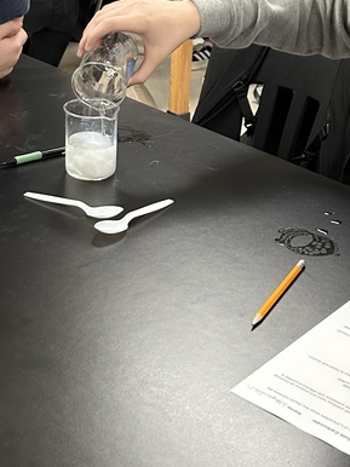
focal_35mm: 69
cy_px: 166
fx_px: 931
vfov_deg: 28.0
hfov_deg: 21.1
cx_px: 82
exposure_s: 1/60
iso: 250
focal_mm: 5.7
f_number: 1.5
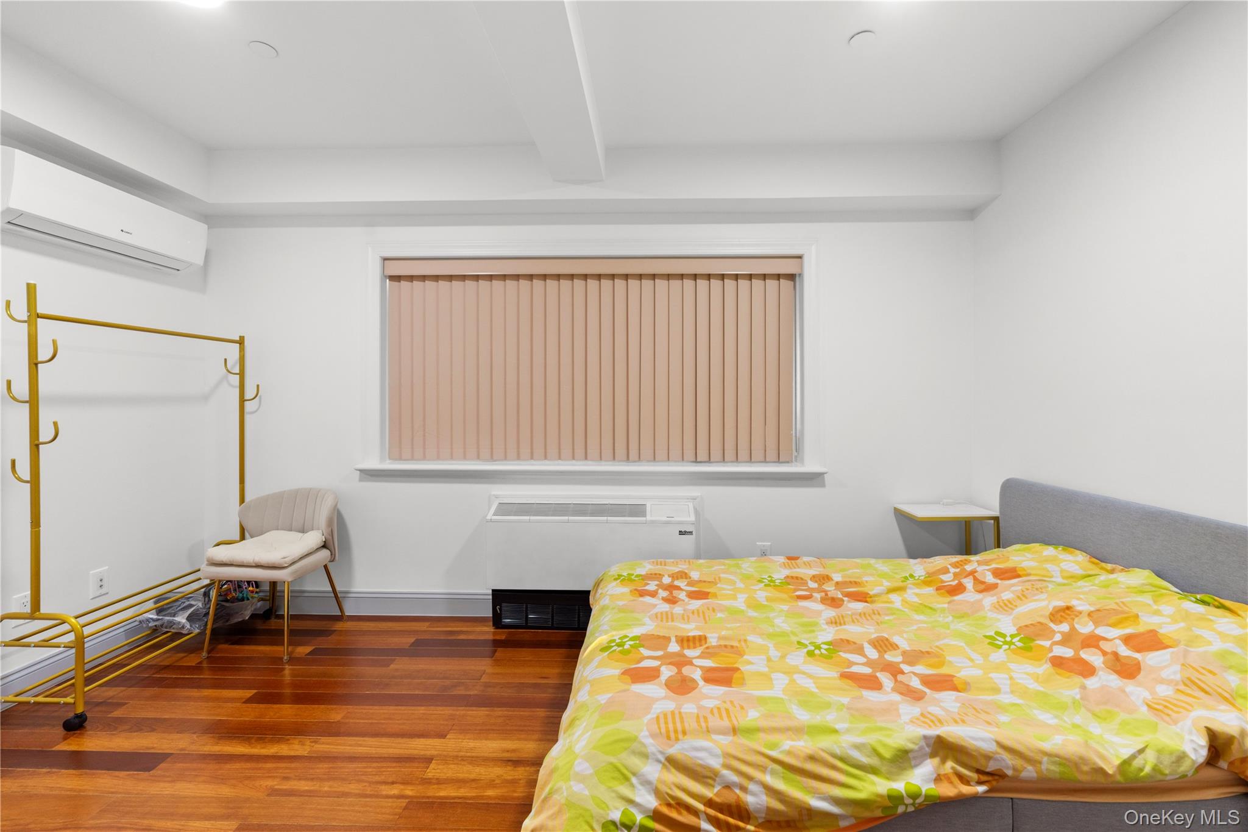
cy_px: 416
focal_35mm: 14
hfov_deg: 104.3
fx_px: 485
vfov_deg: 81.2
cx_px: 624
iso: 800
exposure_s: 1/20
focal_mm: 14
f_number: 9
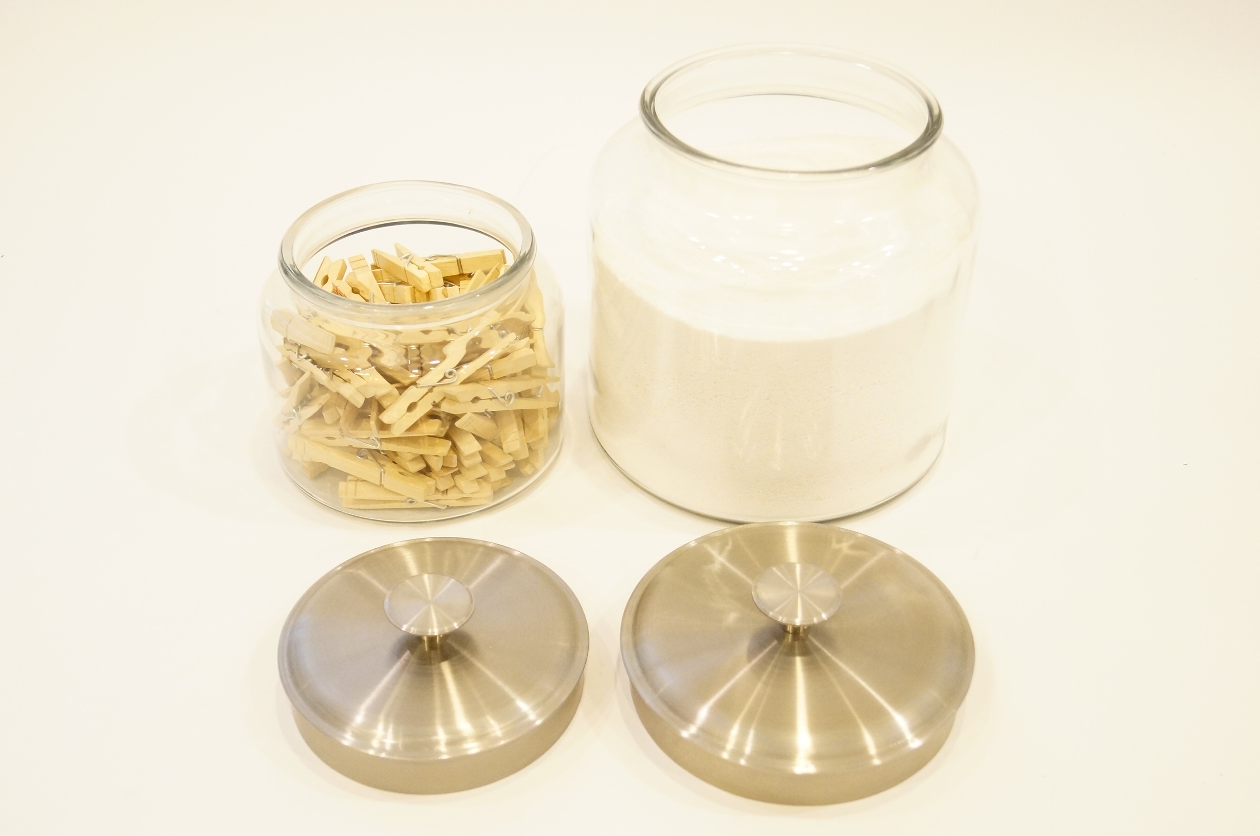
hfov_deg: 46.5
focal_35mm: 42
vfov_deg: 31.8
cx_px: 630
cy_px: 418
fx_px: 1468
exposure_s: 1/60
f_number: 4.5
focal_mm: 28
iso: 2500
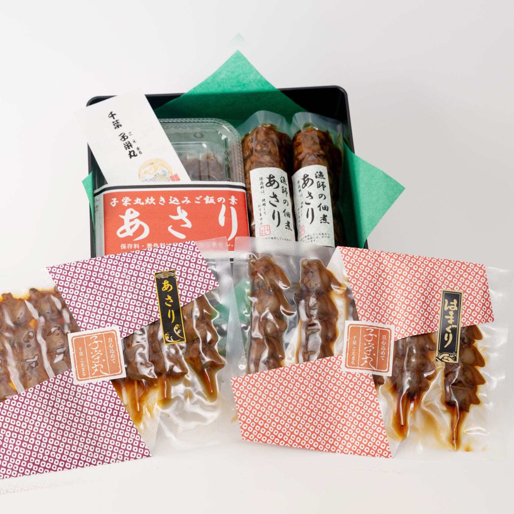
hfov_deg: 20.2
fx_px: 1445
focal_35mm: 86
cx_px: 228
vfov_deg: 20.2
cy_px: 258
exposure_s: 1/125
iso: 100
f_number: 8
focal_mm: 67
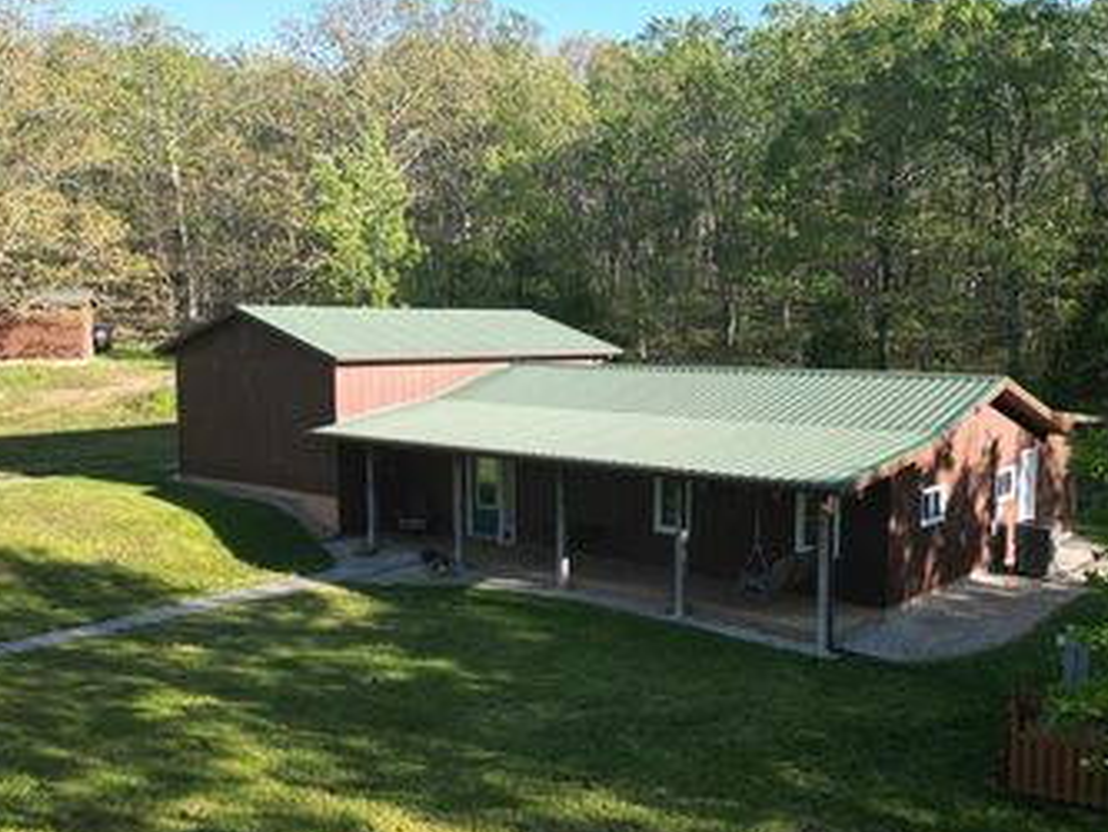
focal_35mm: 36
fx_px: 1153
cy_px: 468
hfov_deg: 51.3
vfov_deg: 39.6
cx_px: 592
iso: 110
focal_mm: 6.72
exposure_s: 1/800
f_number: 1.7
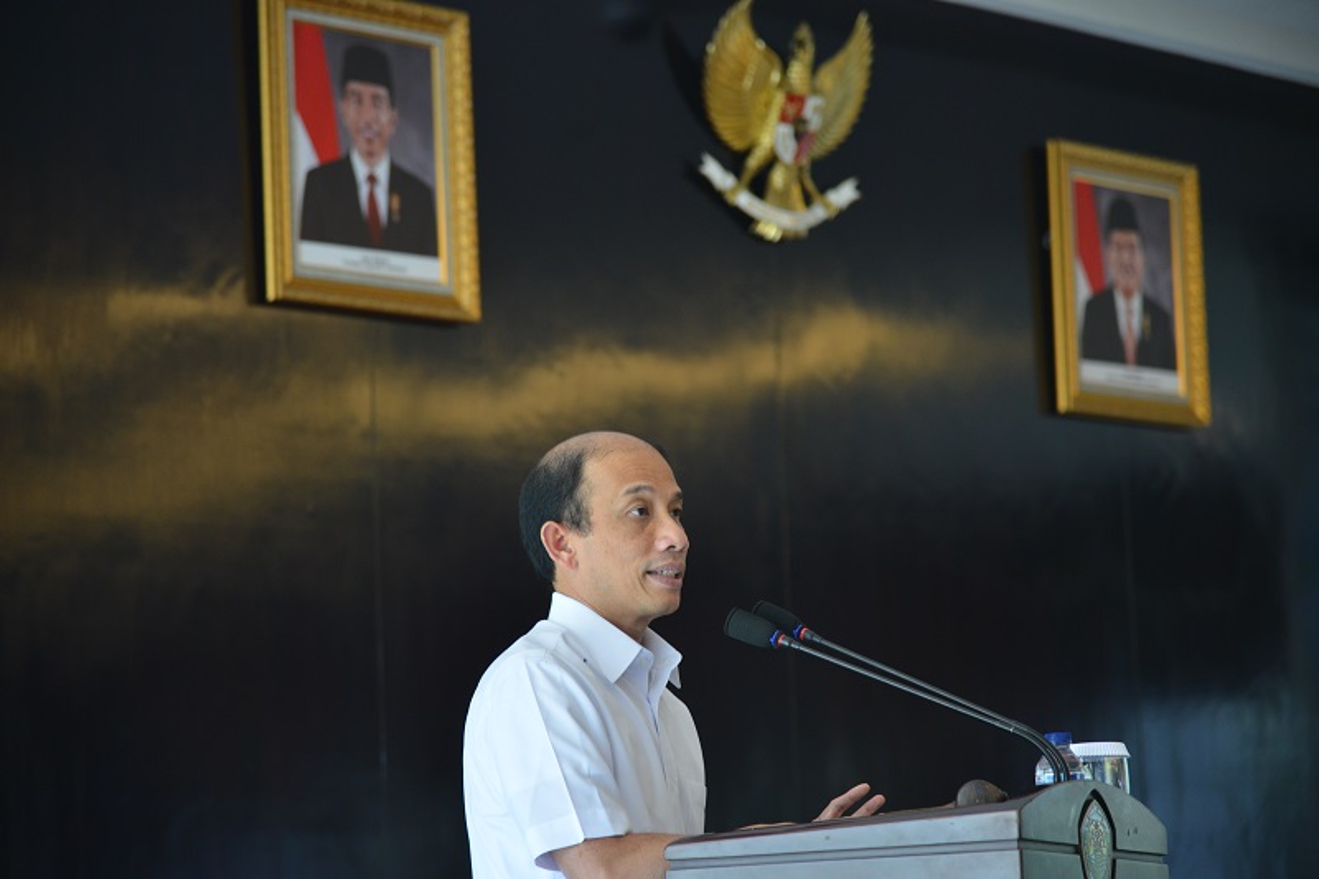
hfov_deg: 17.1
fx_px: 4395
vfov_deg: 11.4
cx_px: 660
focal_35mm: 120
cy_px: 440
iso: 1000
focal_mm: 120
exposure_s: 1/100
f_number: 4
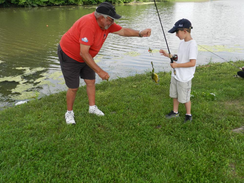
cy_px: 92
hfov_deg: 56.8
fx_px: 226
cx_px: 122
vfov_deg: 44.2
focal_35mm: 32
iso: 160
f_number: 3.7
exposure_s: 1/400
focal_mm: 5.6
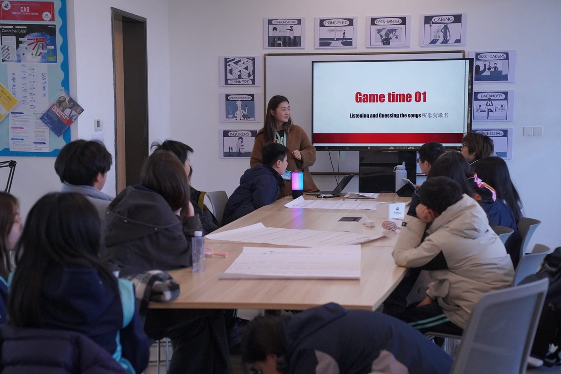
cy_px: 187
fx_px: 1013
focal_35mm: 65
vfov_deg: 20.9
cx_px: 280
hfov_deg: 31.0
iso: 8000
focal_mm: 65
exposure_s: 1/1000
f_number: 5
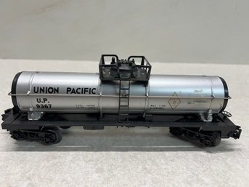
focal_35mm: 26
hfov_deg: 67.3
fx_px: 187
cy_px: 94
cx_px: 124
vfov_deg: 53.0
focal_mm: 5.7
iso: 40
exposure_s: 1/120
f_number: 1.5
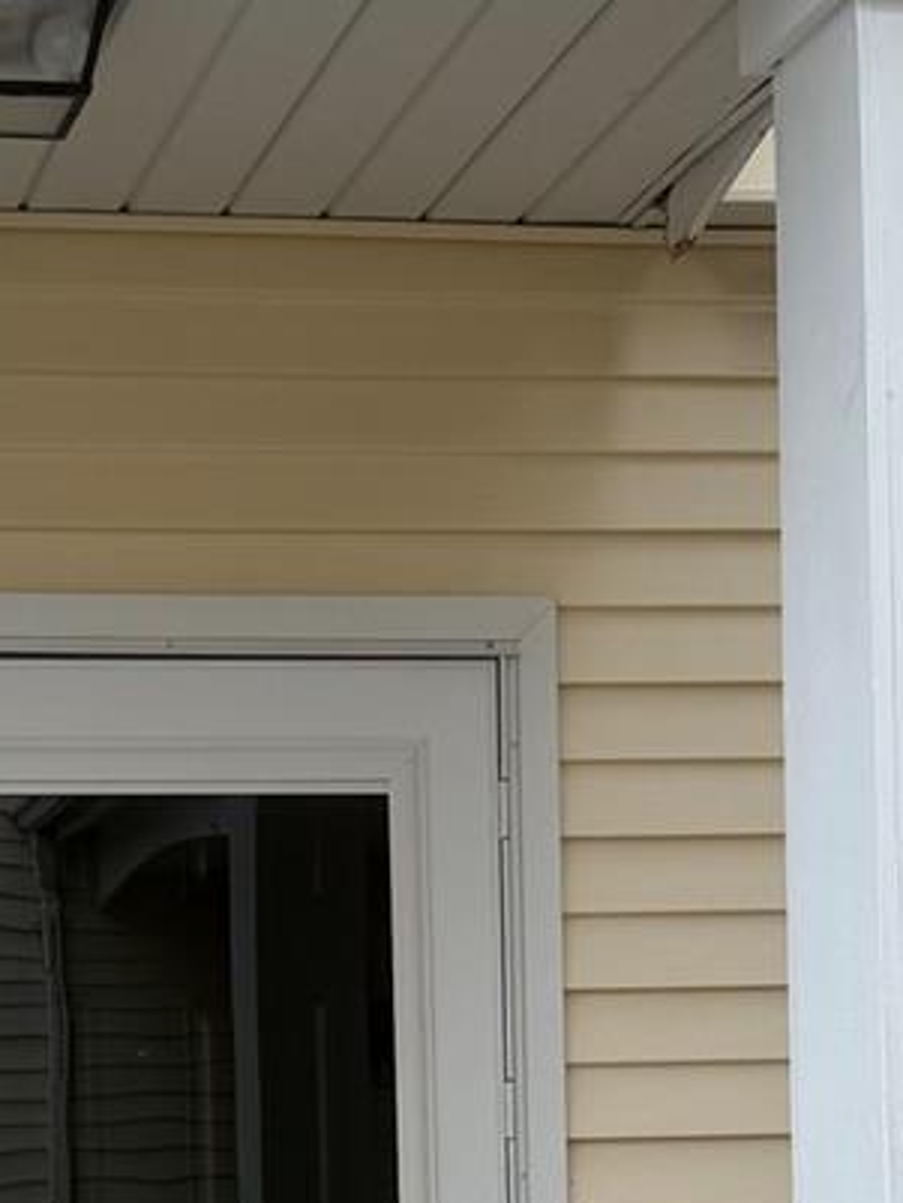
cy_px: 1320
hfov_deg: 15.9
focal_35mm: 92
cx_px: 114
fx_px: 3198
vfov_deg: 20.3
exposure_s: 1/1174
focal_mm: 6.76
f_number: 1.78
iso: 80
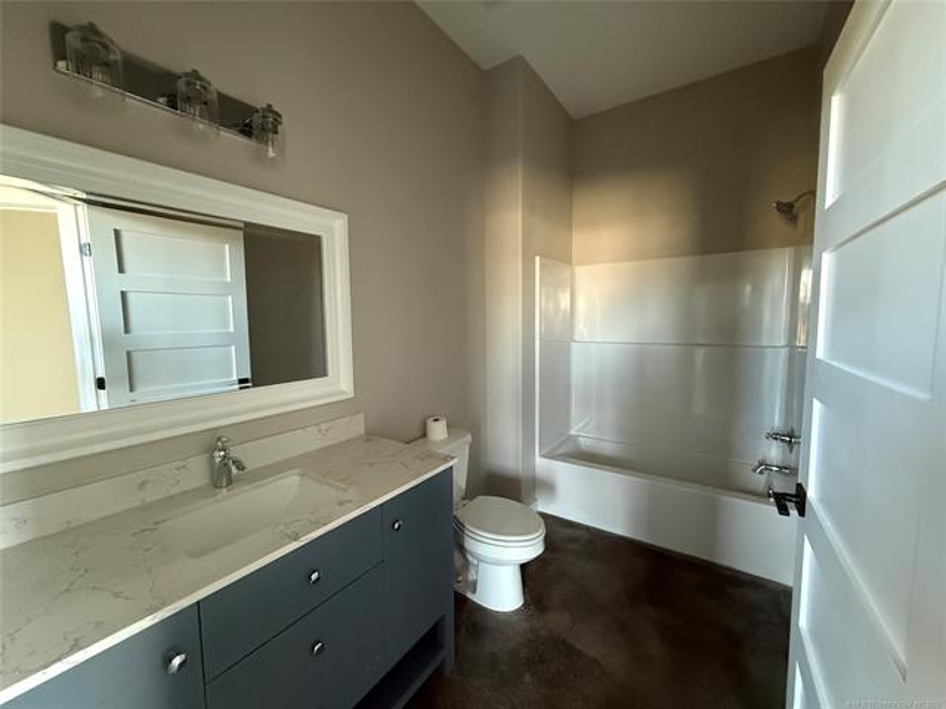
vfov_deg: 85.7
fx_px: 383
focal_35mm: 14
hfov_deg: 102.1
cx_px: 473
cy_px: 354
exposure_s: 1/60
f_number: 2.2
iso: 800
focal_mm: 2.22
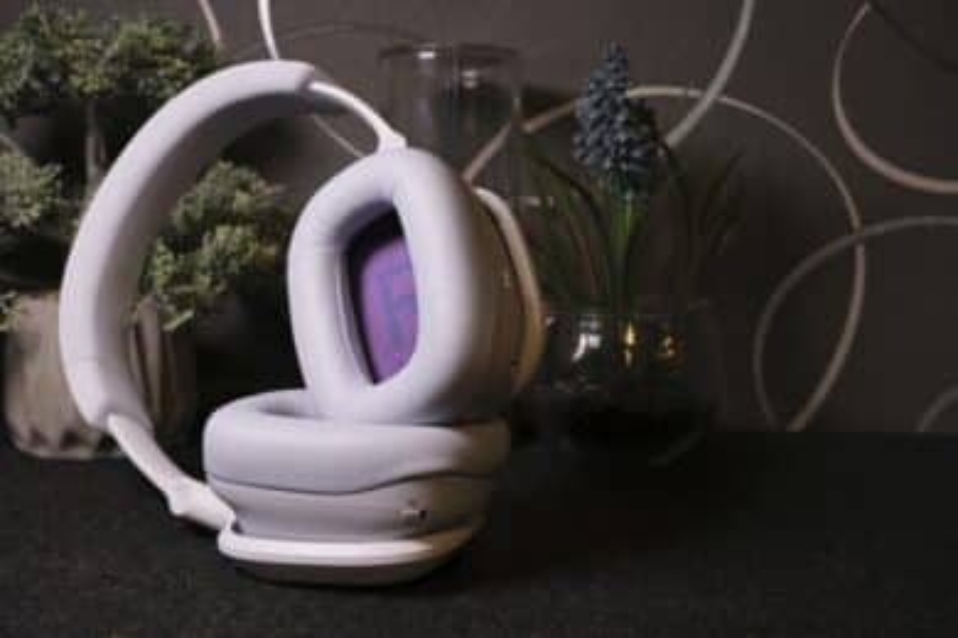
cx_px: 479
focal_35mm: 35
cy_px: 319
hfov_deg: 54.4
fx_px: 931
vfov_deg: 37.9
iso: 500
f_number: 6.4
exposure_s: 1/34
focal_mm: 23.5
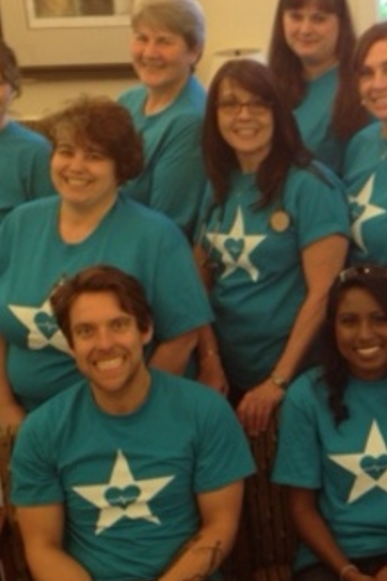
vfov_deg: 25.1
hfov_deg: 16.1
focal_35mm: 81
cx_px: 482
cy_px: 285
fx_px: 1306
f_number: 2.4
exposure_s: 1/20
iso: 64
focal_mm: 4.28
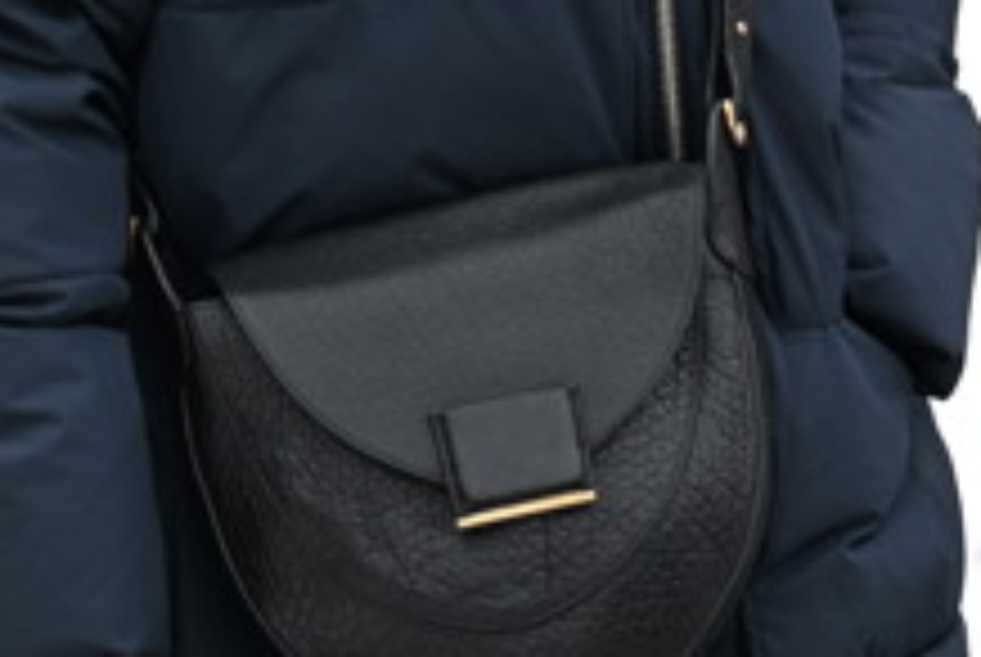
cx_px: 1116
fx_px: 8622
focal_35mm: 316
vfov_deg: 4.3
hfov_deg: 6.5
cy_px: -346
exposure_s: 1/250
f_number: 5
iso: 1600
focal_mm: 100
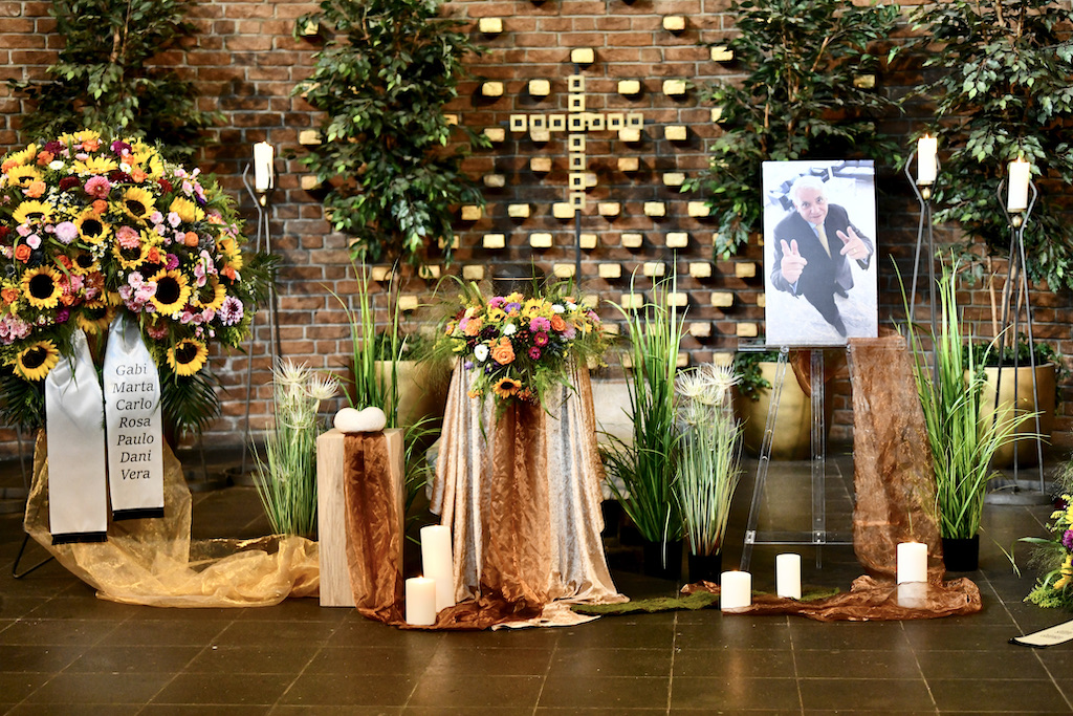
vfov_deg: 19.5
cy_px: 358
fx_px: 2087
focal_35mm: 70
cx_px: 536
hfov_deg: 28.8
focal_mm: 70
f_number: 2.8
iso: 4000
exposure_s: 1/125
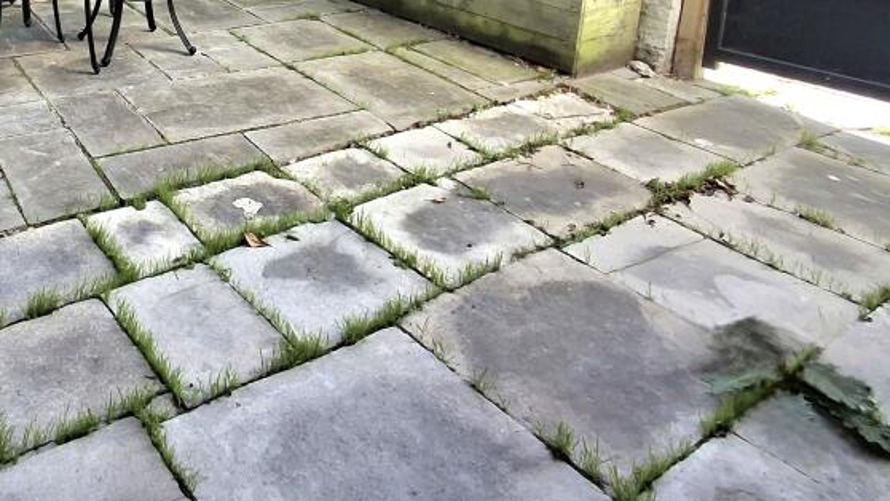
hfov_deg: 56.6
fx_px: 755
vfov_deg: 32.3
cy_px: -51
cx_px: 179
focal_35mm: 32
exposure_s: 1/625
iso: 40
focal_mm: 1.64
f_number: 2.2
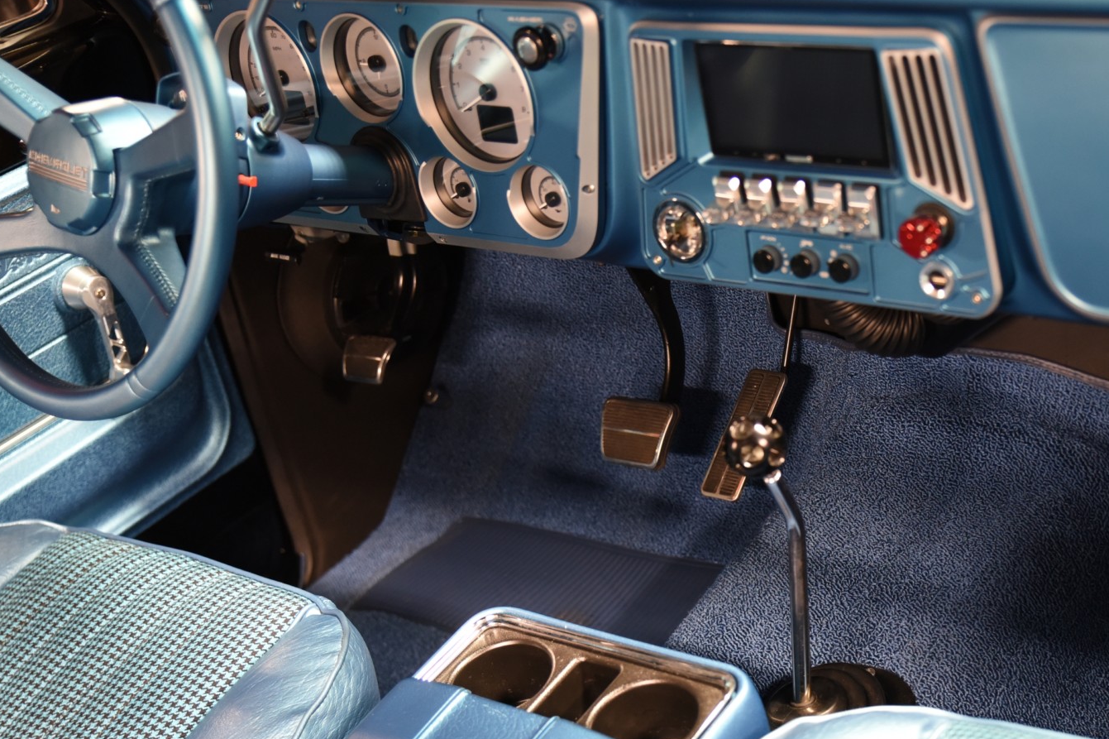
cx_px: 825
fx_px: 1694
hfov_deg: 35.5
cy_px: 487
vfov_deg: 24.5
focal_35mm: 55
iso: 1250
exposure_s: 1/50
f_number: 2.8
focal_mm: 36
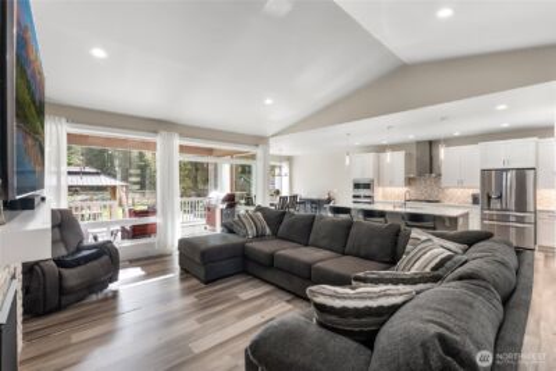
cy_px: 186
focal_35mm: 16
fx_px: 247
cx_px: 278
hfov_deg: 96.7
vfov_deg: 73.8
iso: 640
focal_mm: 16
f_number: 5.6
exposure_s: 1/80
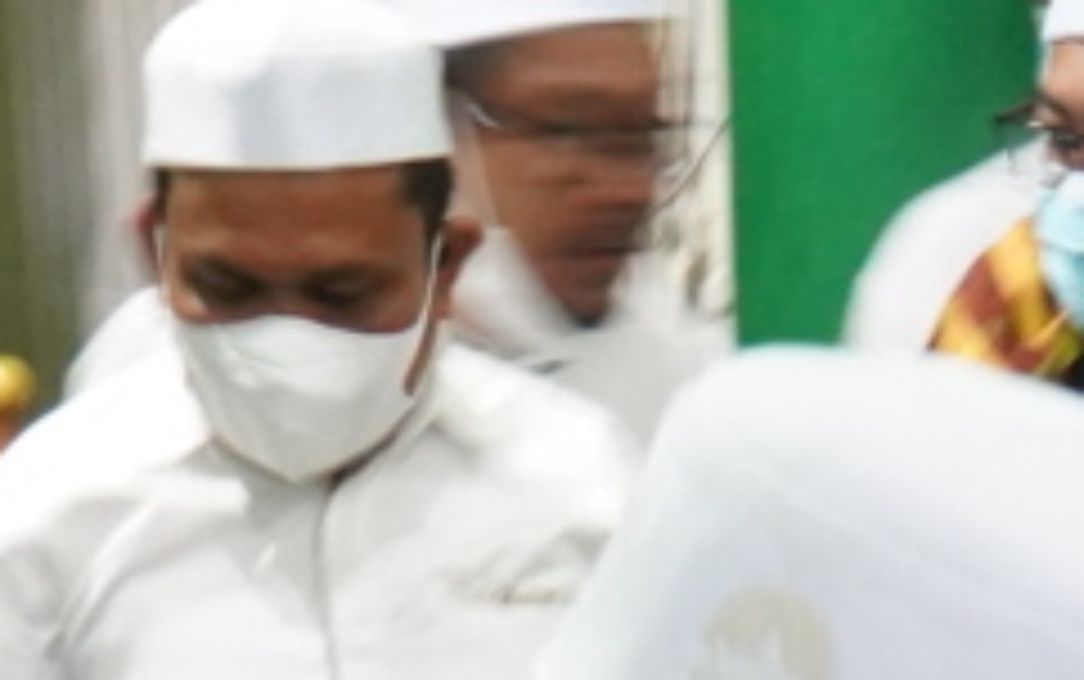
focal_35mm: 164
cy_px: 2252
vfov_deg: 6.9
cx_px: 850
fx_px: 4848
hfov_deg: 12.7
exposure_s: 1/13
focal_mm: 24
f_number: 9
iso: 6400
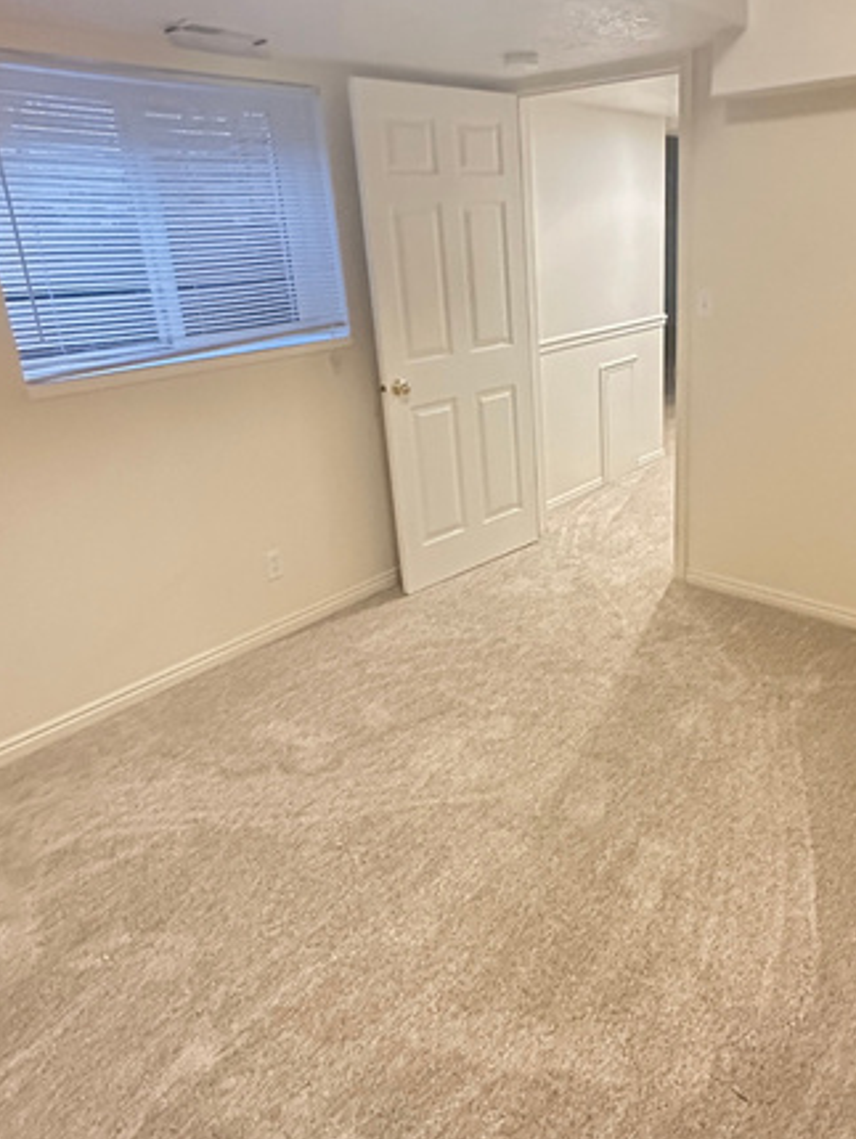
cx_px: 559
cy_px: 498
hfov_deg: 54.0
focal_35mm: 25
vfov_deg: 69.1
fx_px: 823
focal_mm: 2.22
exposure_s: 1/60
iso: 1250
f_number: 2.2
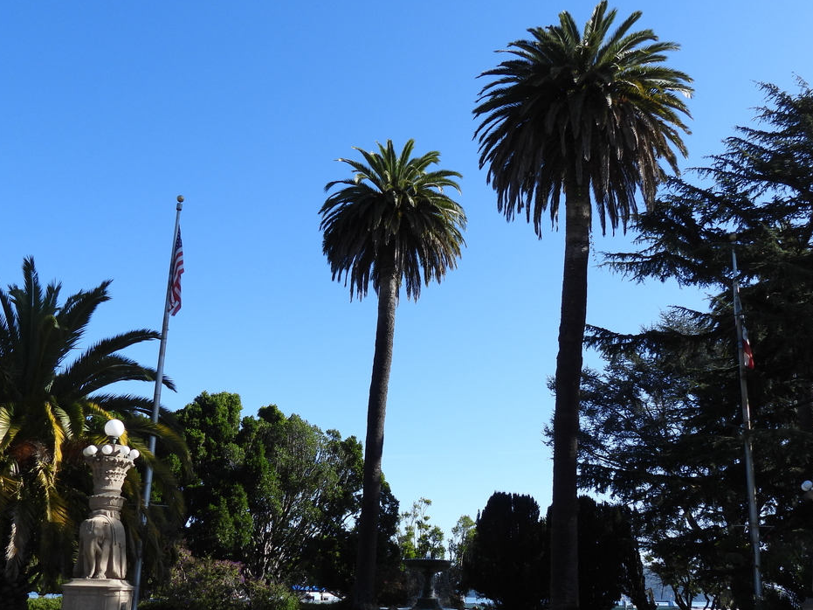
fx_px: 775
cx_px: 414
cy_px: 380
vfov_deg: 42.6
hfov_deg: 55.4
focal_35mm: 33
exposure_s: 1/1000
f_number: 2.8
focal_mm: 4.3
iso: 100
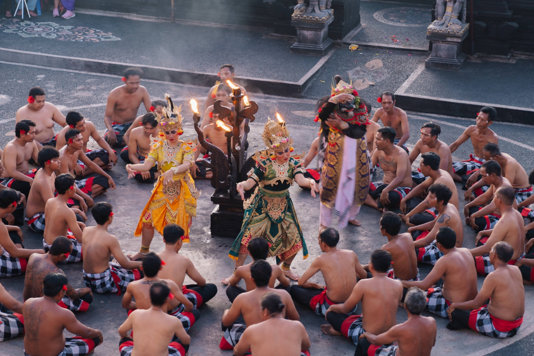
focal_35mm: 102
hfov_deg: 20.0
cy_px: 178
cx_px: 267
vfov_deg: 13.4
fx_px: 1513
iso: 250
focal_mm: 68
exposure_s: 1/15
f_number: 2.8
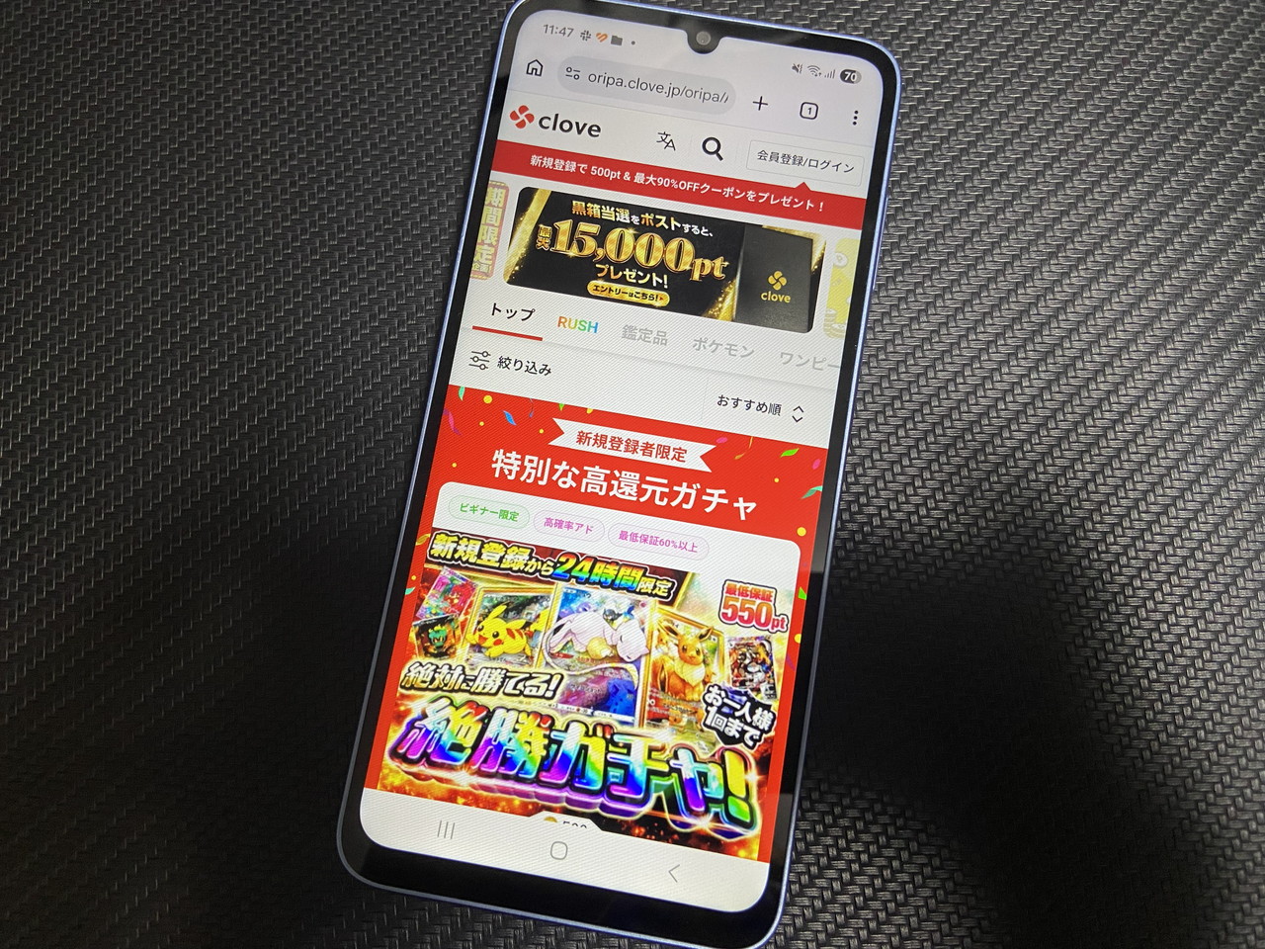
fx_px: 950
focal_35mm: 26
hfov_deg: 67.3
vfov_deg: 53.1
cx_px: 632
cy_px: 474
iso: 100
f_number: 1.8
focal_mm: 4.25
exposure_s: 1/50
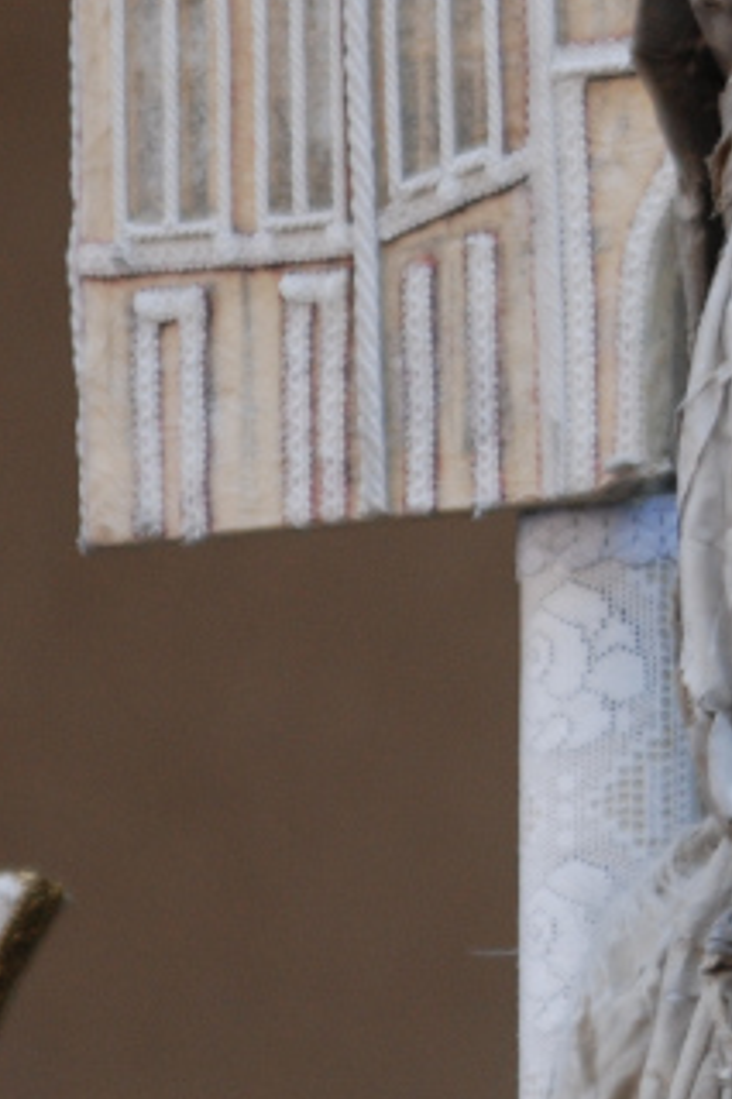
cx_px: 973
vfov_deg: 4.0
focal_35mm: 516
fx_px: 15754
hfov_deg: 2.7
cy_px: 519
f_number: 4.5
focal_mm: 122
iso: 320
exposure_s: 1/320
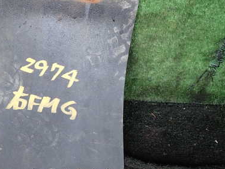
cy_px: 63
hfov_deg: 44.8
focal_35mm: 40
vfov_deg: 35.7
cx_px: 49
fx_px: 260
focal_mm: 4.5
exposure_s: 1/60
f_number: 2
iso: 160
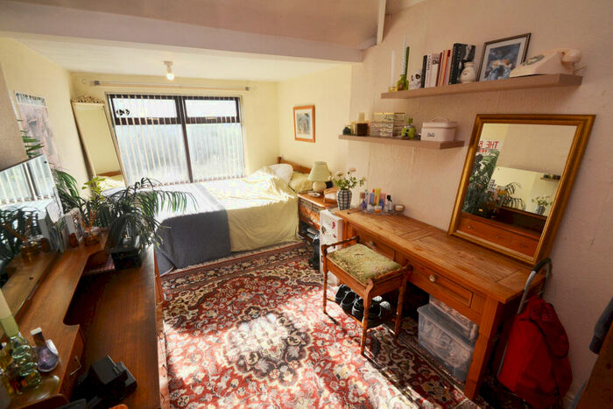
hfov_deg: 100.4
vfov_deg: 77.4
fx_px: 255
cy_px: 204
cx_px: 306
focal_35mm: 15
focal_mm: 10
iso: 250
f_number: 5.6
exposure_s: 1/125
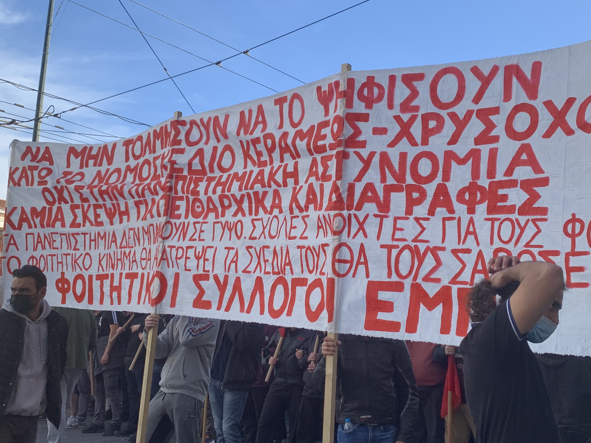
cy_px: 214
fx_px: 734
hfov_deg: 43.8
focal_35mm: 43
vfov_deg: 33.6
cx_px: 309
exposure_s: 1/1176
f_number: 1.8
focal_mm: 4.25
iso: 25
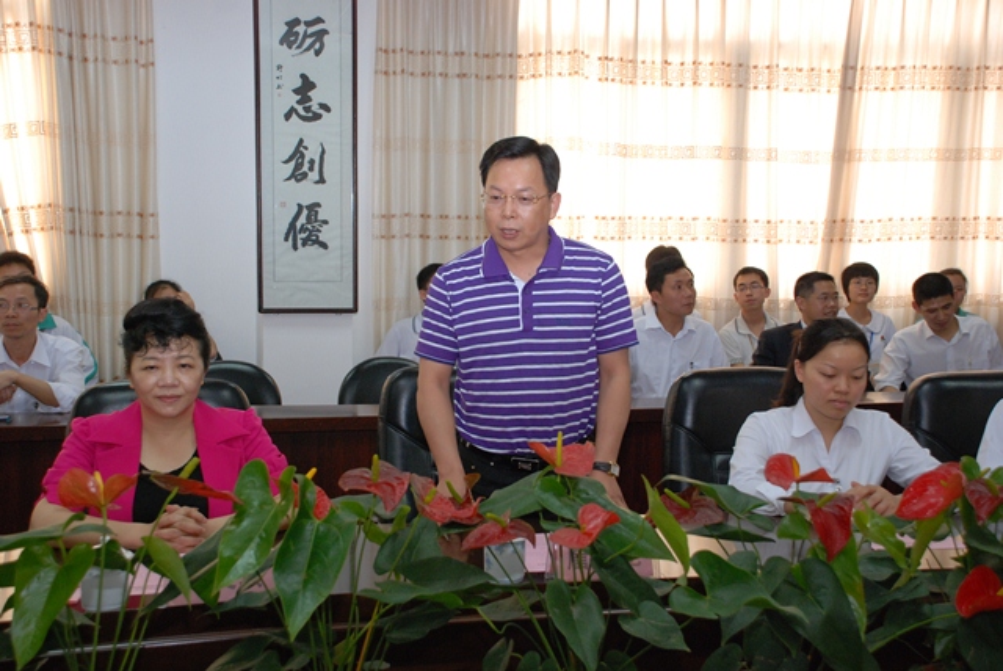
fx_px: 1297
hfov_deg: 42.3
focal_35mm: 46
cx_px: 502
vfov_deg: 29.0
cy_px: 336
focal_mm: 31
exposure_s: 1/60
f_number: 4.2
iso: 640
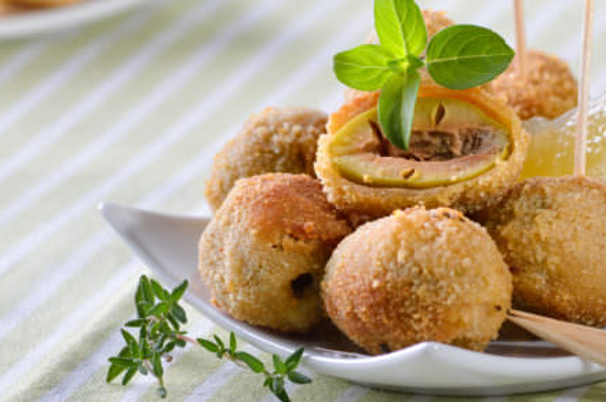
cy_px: 152
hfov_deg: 7.5
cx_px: 470
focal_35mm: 275
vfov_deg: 5.0
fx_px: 4620
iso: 100
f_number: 8
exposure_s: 1/160
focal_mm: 105
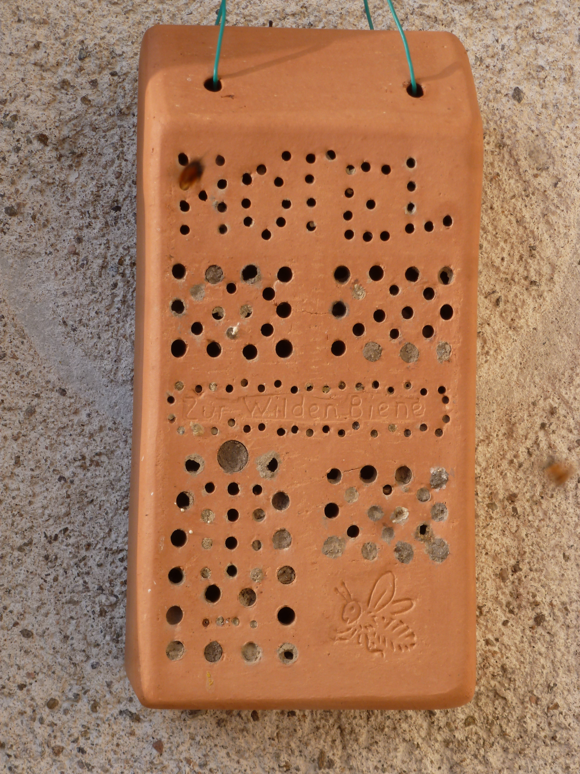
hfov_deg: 13.1
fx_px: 2524
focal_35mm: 113
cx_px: 290
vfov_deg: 17.4
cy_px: 387
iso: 100
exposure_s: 1/100
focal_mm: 20.2
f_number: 5.1
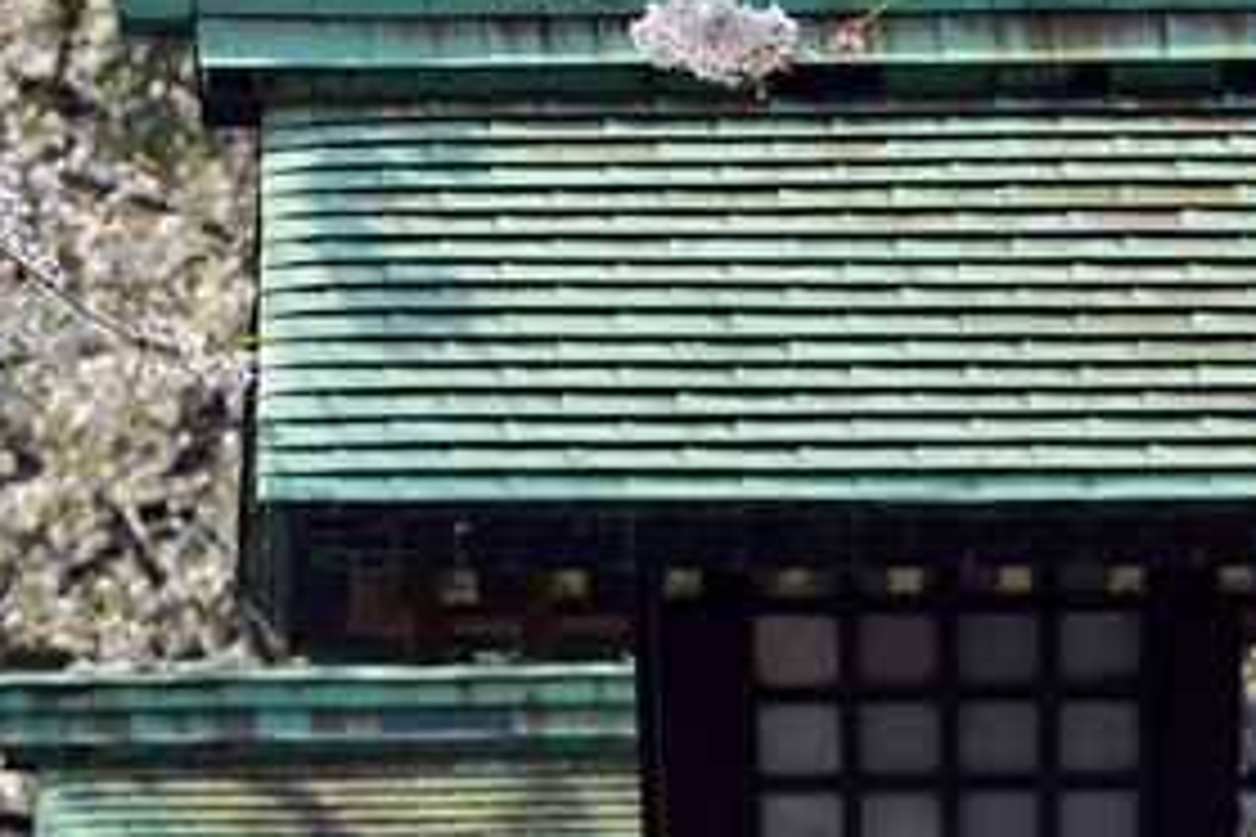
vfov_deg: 2.3
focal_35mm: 602
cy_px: 94
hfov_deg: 3.4
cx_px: 23
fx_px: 21001
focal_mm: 210
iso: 200
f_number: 7.1
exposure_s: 1/250
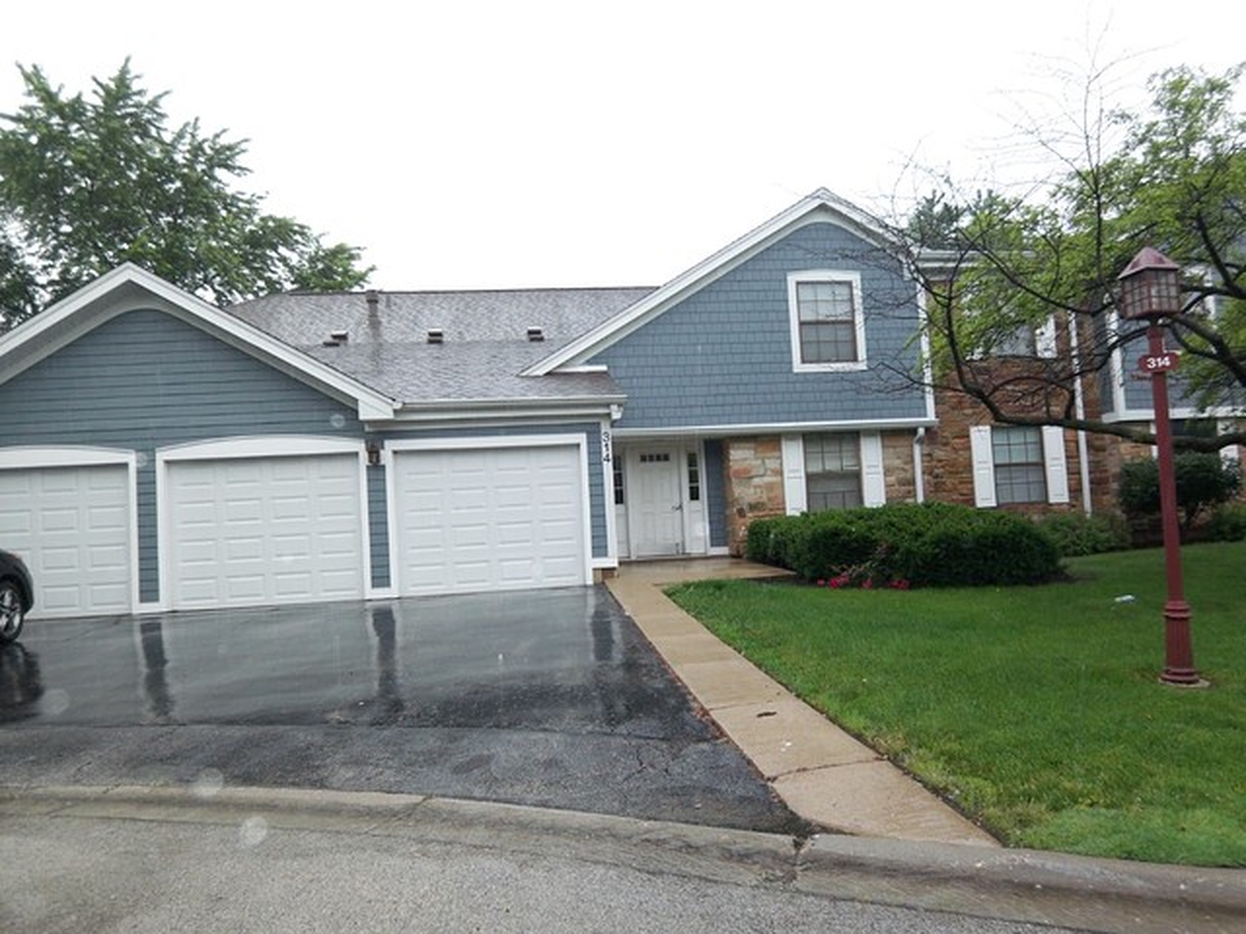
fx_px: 828
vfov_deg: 58.9
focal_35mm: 23
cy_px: 467
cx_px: 623
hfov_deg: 73.9
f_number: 2.8
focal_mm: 3.8
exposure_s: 1/125
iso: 50
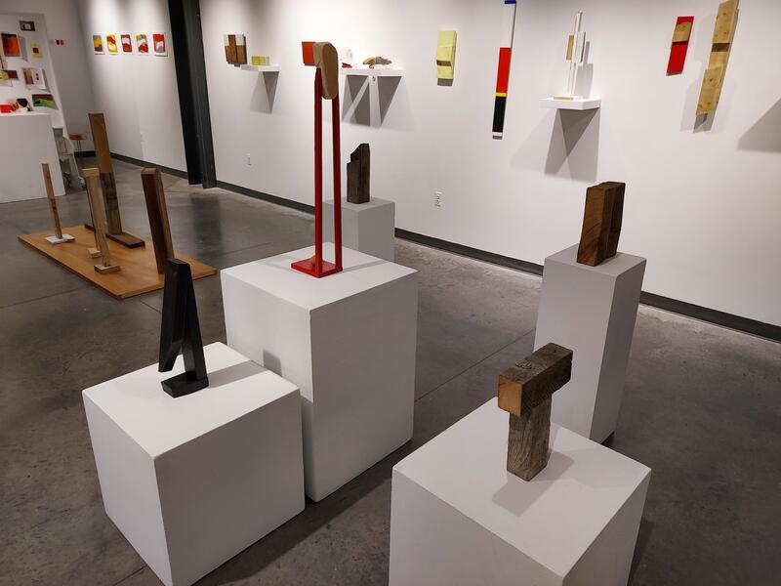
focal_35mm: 24
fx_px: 541
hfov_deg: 71.6
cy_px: 293
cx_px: 390
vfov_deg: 56.8
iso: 80
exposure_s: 1/60
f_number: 1.8
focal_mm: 4.6
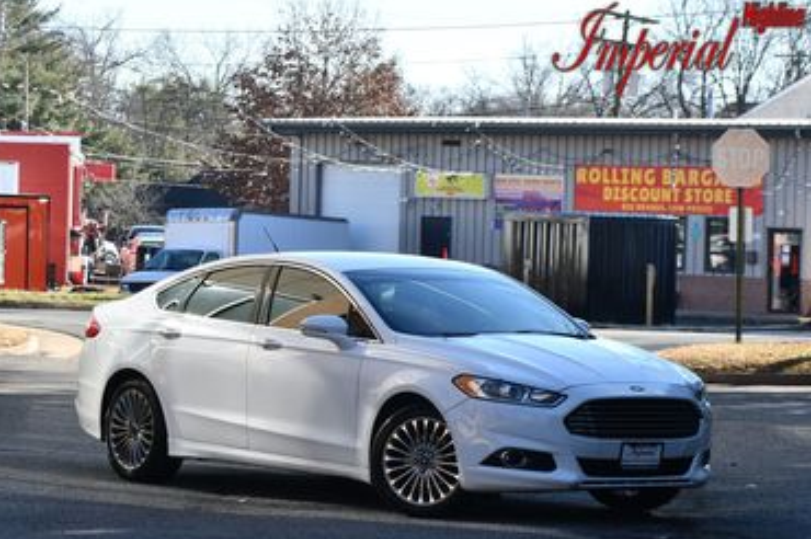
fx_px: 2993
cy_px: 270
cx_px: 395
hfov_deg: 15.4
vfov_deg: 10.3
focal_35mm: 133
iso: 200
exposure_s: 1/250
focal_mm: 82
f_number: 7.1
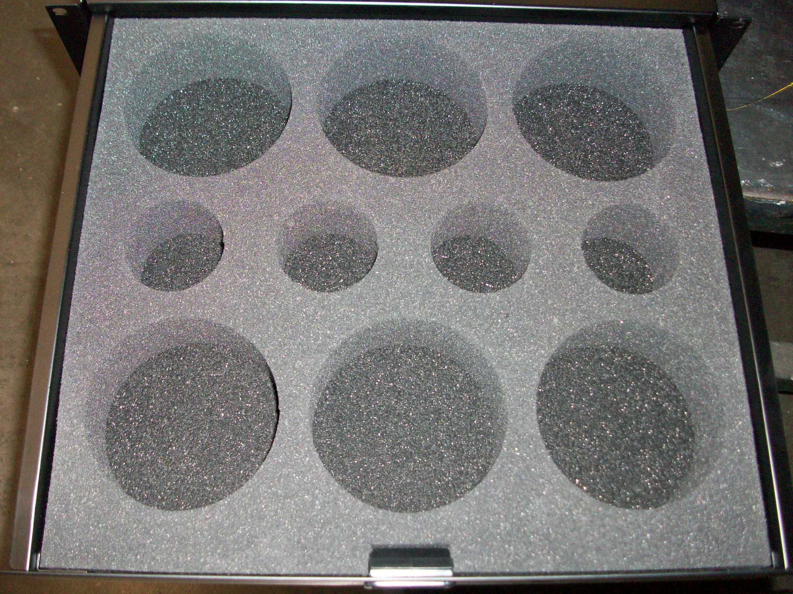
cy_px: 297
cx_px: 396
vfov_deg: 41.8
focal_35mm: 34
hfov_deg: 54.0
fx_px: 779
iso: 160
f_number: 2.8
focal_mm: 5.7
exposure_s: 1/60
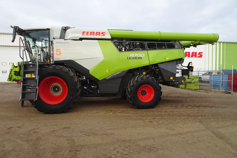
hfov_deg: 71.5
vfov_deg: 51.3
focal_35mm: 25
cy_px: 82
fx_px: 165
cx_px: 118
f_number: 3.5
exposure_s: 1/160
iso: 80
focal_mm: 4.1
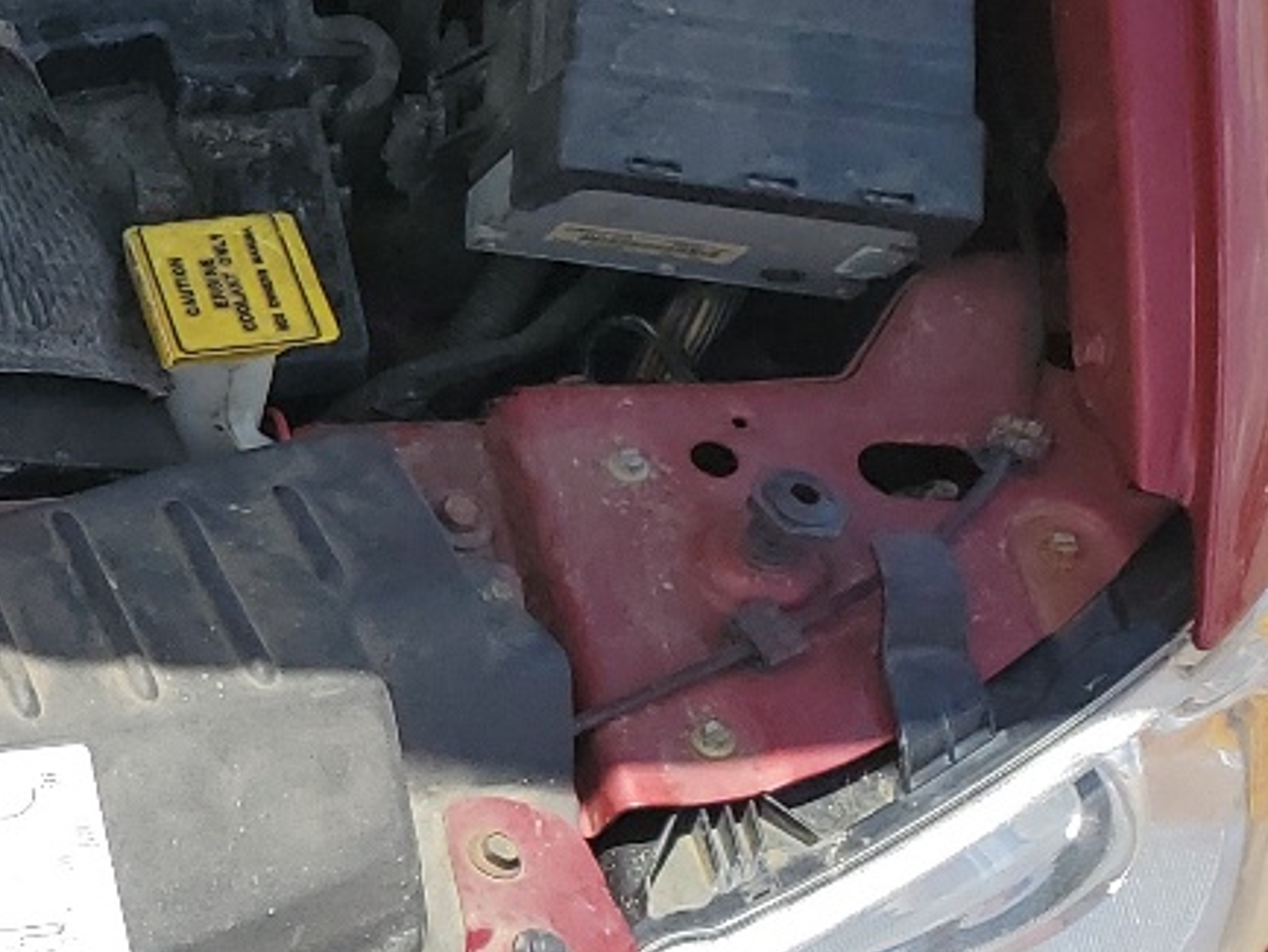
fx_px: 3517
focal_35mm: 96
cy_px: 299
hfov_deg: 16.8
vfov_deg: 15.4
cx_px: -1028
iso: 50
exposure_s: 1/2000
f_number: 1.5
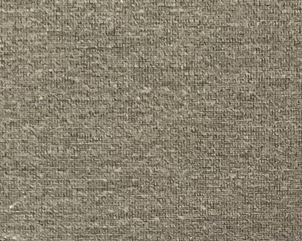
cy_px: 385
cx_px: 359
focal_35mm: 105
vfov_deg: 13.6
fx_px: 938
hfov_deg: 17.5
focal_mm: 3
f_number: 1.8
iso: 500
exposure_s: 1/30
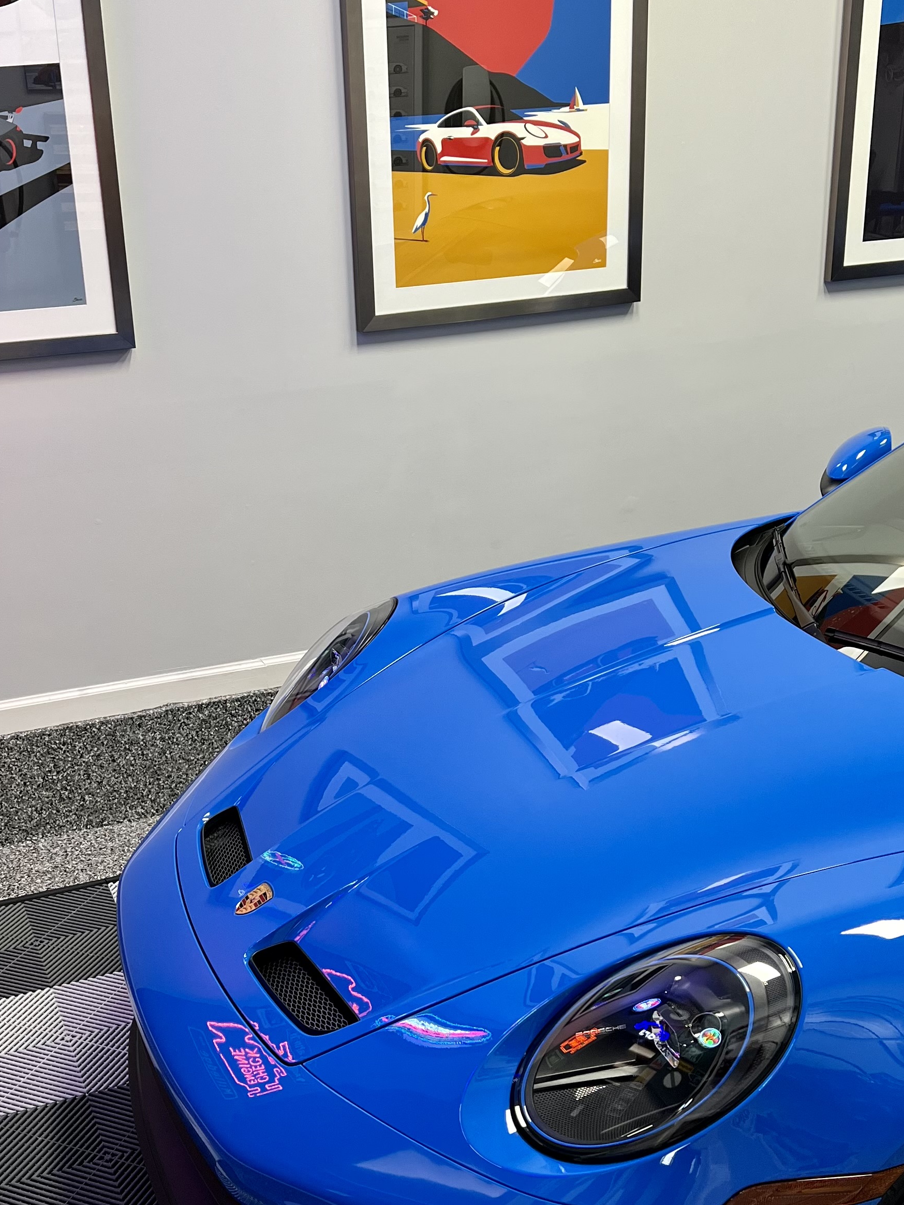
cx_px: 412
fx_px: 1567
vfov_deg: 42.0
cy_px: 692
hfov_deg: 32.2
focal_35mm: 45
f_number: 1.5
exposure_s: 1/60
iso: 80
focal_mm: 5.7
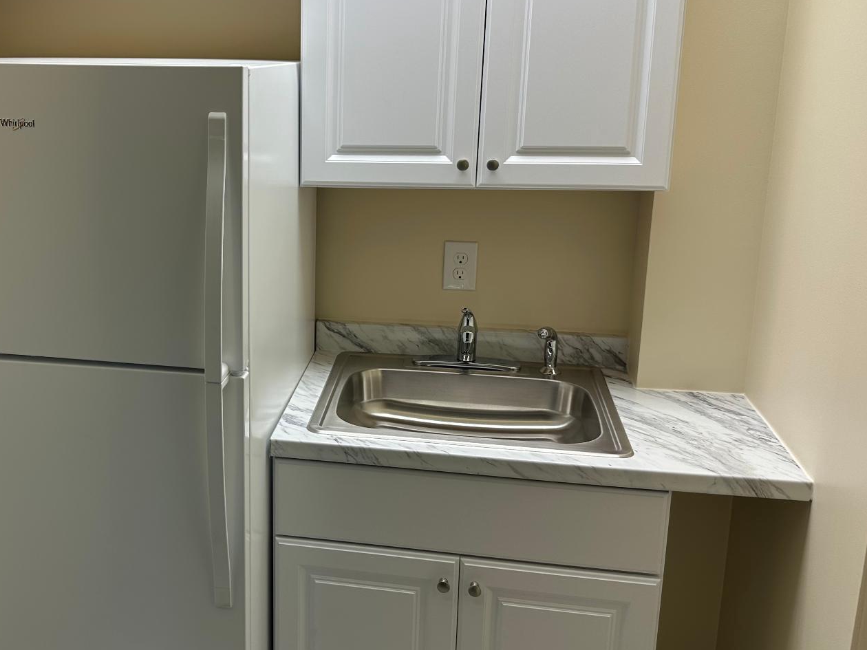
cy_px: 300
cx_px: 255
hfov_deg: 46.7
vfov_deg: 36.8
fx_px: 977
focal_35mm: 39
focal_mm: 6.86
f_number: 1.78
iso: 64
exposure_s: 1/120
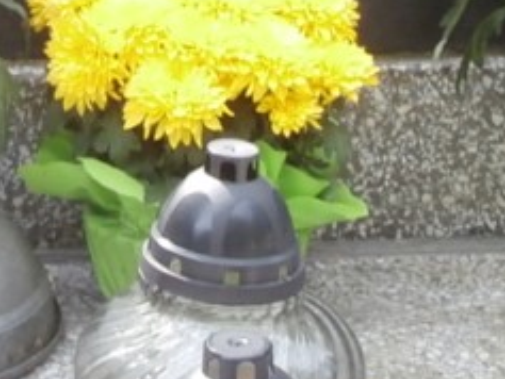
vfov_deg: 8.6
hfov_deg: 12.0
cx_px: 47
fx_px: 2394
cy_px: -385
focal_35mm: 164
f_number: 3.9
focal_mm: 6.67
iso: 100
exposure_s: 1/80
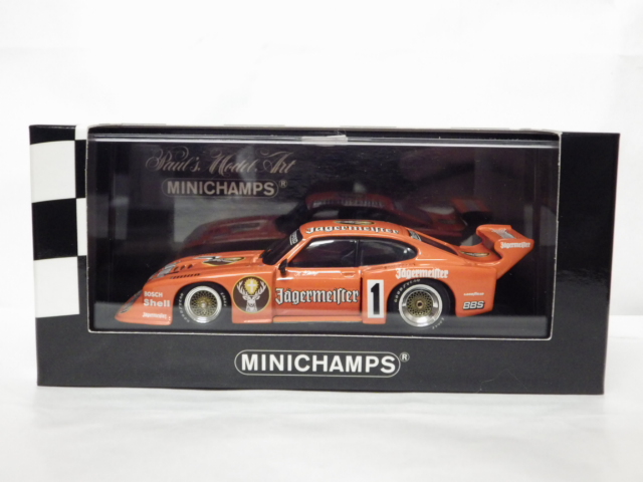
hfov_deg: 38.2
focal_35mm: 50
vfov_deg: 29.1
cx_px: 322
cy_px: 241
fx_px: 929
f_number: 3.8
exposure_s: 1/25
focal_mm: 9
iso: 800
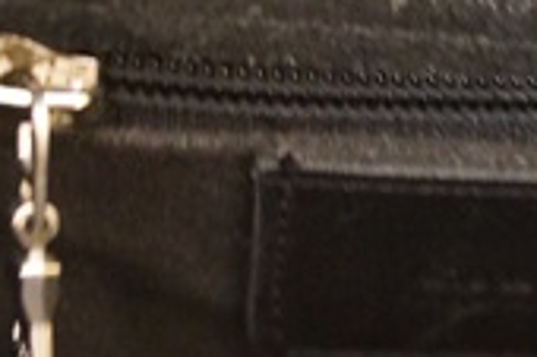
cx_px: 509
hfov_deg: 14.9
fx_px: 2027
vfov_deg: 10.1
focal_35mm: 136
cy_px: 144
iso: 3200
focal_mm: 22
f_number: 4
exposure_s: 1/15
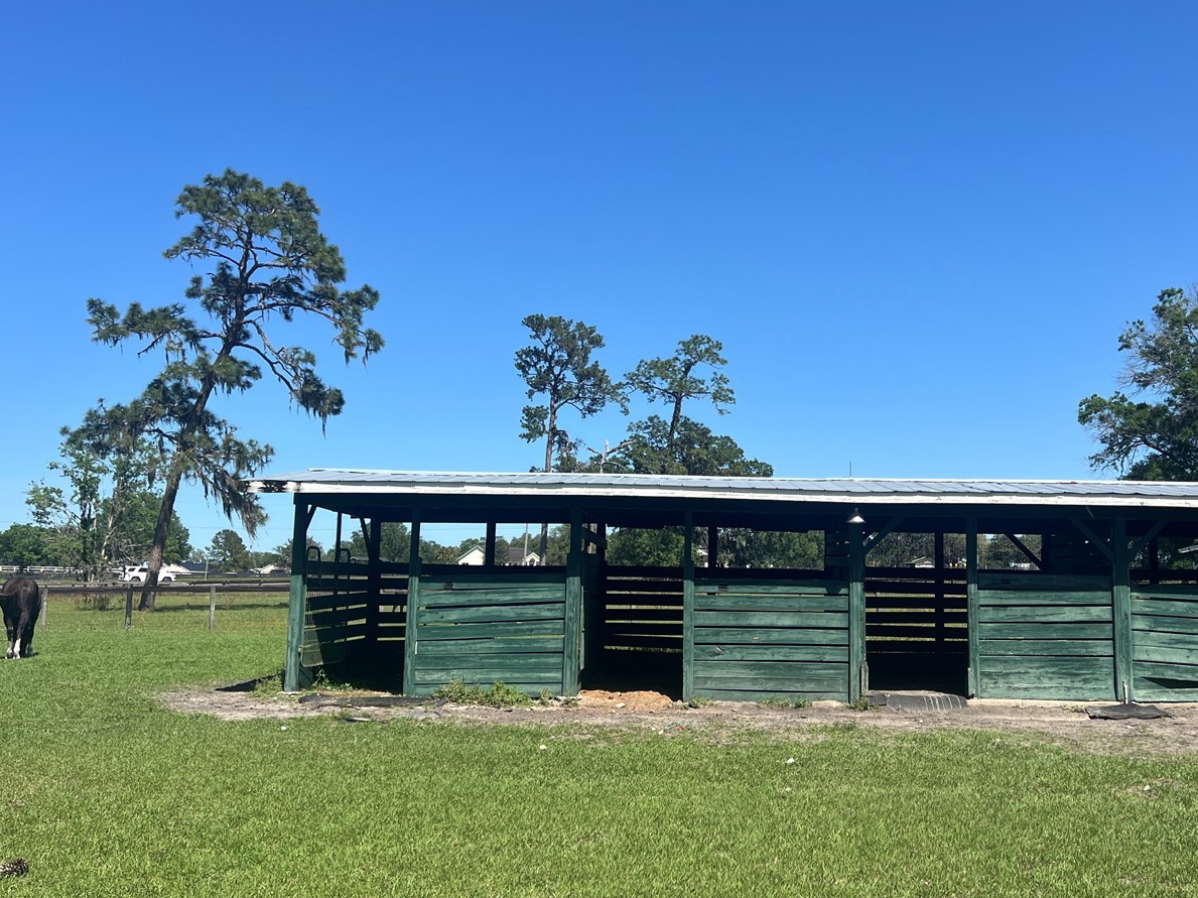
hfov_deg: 52.3
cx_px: 714
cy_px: 434
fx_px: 1211
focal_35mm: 35
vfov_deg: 40.7
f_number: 1.5
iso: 50
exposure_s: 1/4274
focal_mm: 5.7
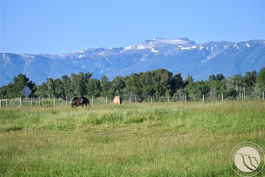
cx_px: 132
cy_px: 88
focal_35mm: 200
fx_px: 1472
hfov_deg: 10.3
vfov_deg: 6.9
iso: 140
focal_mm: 200
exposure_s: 1/500
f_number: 6.3
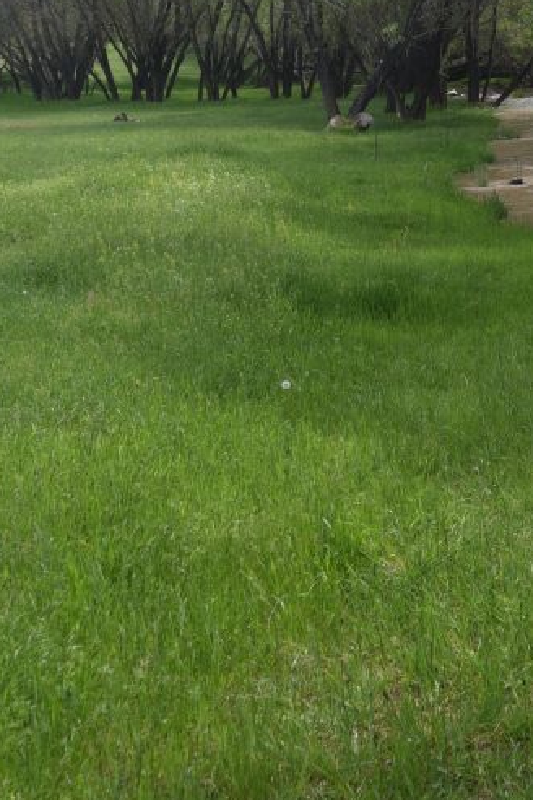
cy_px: 111
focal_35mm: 82
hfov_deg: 15.0
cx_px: 884
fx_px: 1821
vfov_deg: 24.2
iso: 160
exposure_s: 1/125
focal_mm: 31
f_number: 9
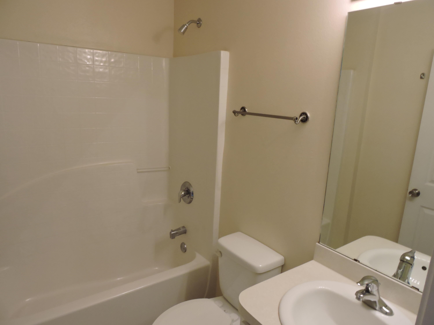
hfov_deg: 71.6
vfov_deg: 56.8
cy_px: 162
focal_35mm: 24
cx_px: 217
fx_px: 301
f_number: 3.3
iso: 250
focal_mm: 4.3
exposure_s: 1/30
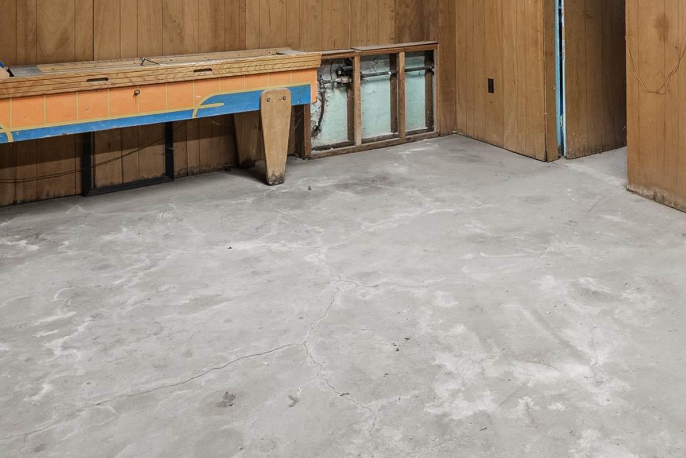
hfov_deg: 51.4
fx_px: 686
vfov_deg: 32.8
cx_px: 495
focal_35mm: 36
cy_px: -34
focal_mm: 14
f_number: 8
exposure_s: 1/2
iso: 1250
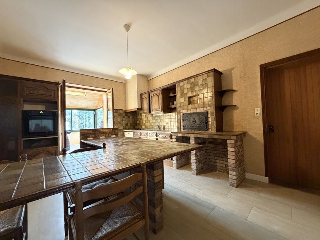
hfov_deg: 102.1
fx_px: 129
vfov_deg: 85.7
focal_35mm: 14
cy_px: 120
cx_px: 160
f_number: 2.2
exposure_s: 1/60
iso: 800
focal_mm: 2.22
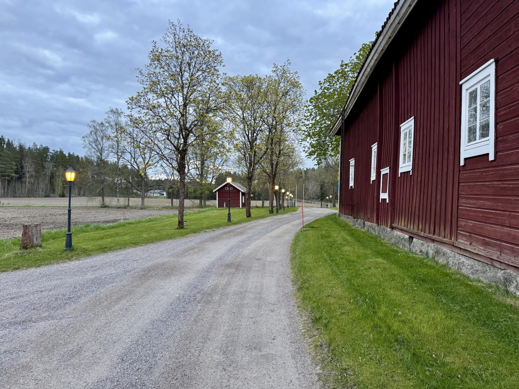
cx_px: 260
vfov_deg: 56.8
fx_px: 360
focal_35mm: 24
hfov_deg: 71.6
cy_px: 194
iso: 160
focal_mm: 6.76
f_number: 1.78
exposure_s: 1/50
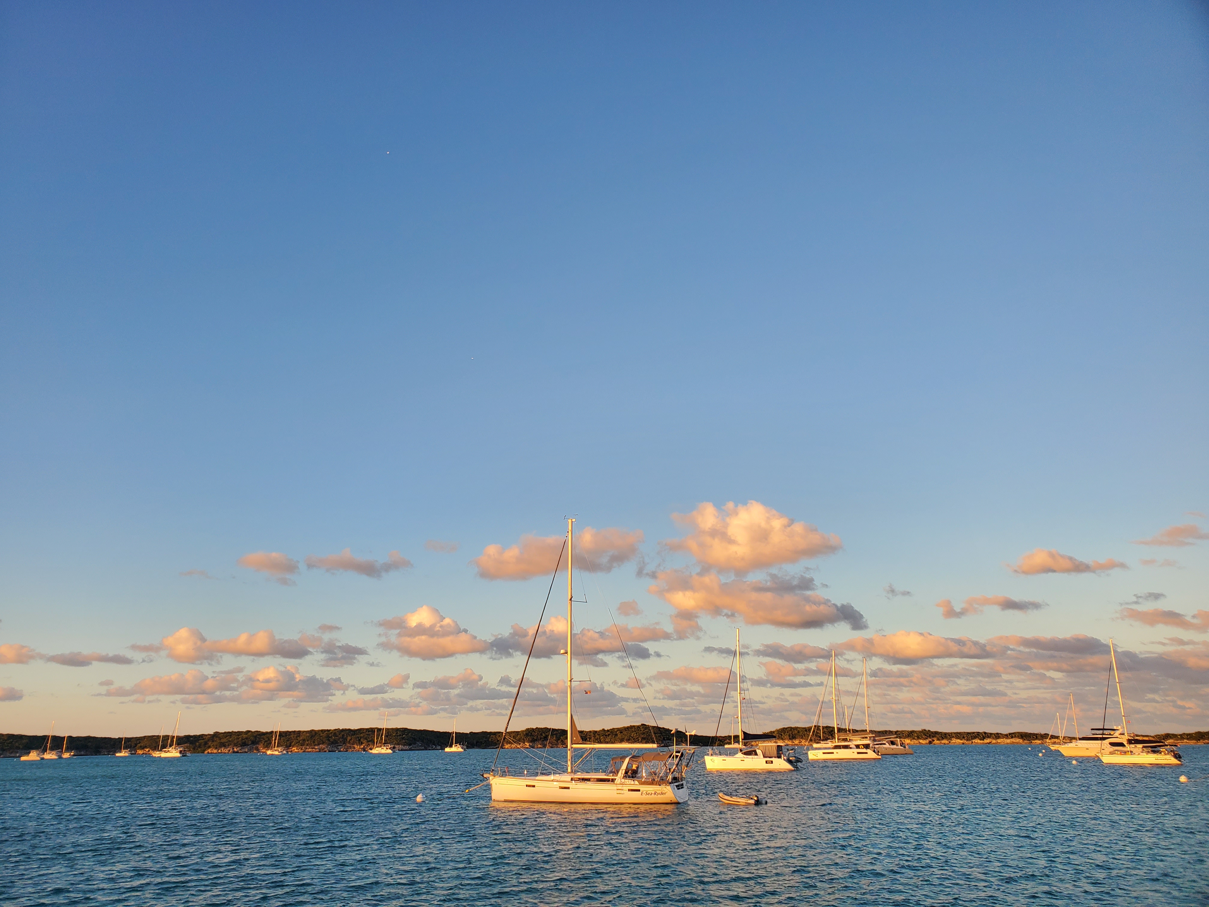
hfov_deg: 67.3
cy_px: 454
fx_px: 908
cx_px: 604
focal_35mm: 26
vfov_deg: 53.1
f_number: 2.4
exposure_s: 1/408
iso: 50
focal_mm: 4.3
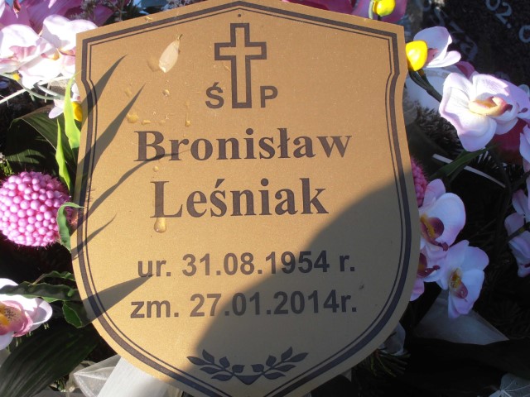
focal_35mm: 57
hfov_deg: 33.8
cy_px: 198
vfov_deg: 25.7
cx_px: 265
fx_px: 873
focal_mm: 10.04
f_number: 4.5
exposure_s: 1/250
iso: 80
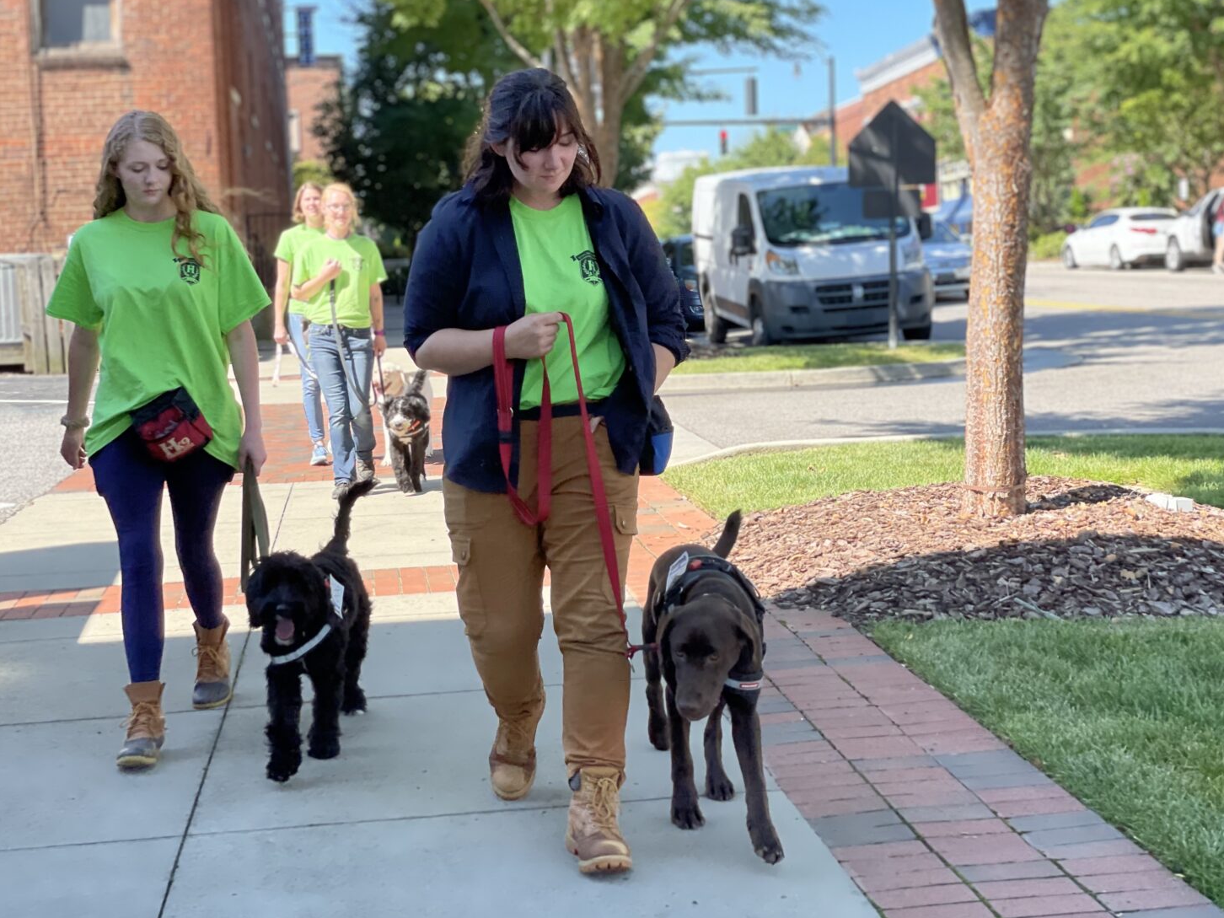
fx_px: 1945
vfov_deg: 26.6
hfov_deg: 34.9
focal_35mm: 55
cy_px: 454
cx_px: 592
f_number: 2
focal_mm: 6
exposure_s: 1/421
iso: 25
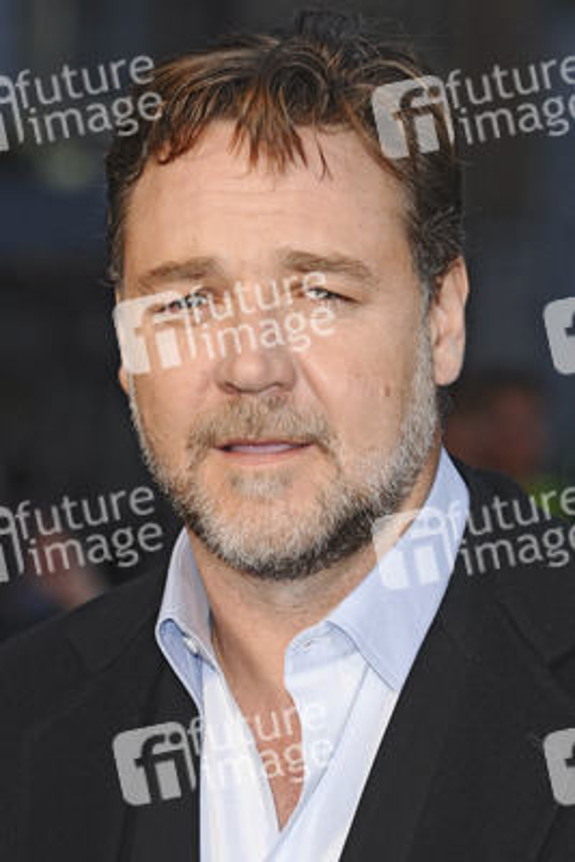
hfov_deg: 8.7
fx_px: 3770
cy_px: 431
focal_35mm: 158
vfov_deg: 13.0
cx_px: 288
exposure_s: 1/200
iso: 320
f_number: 5
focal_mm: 105
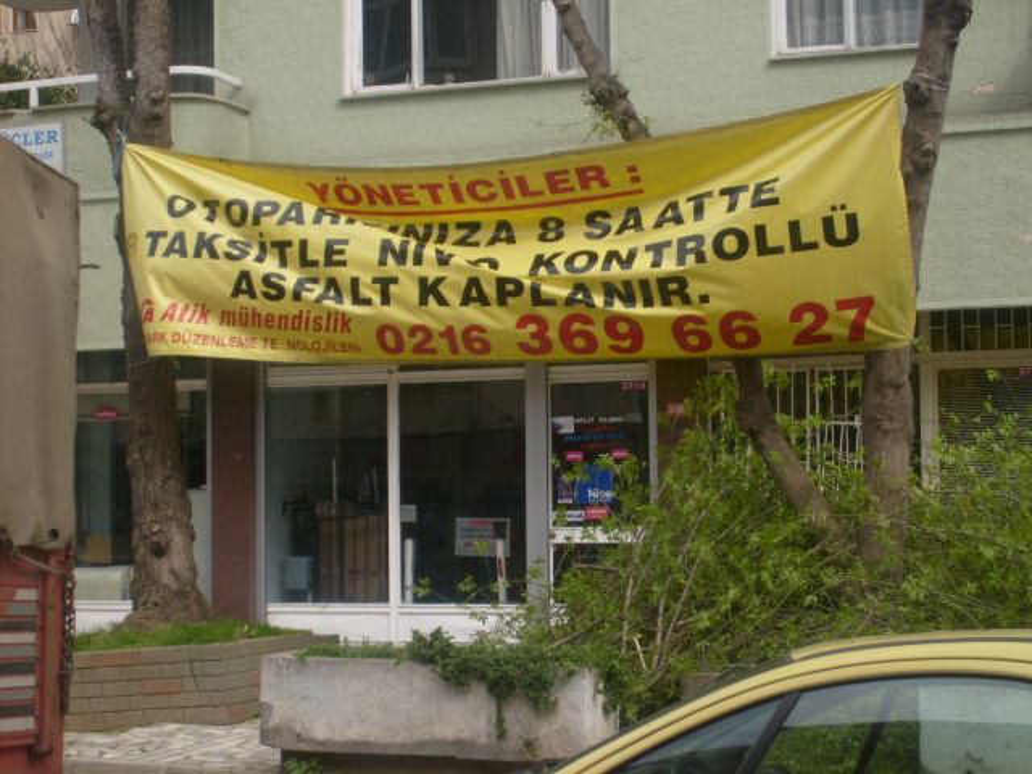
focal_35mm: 72
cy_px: 387
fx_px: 2147
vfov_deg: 20.4
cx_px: 516
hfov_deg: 27.0
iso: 80
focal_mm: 12
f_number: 3.9
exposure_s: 1/500
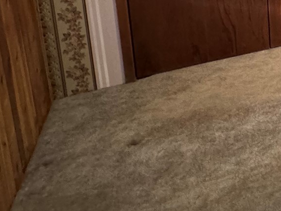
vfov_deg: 25.4
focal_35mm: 50
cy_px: -57
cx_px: 445
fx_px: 406
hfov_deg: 25.6
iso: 1000
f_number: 2.2
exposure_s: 1/40
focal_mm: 2.22
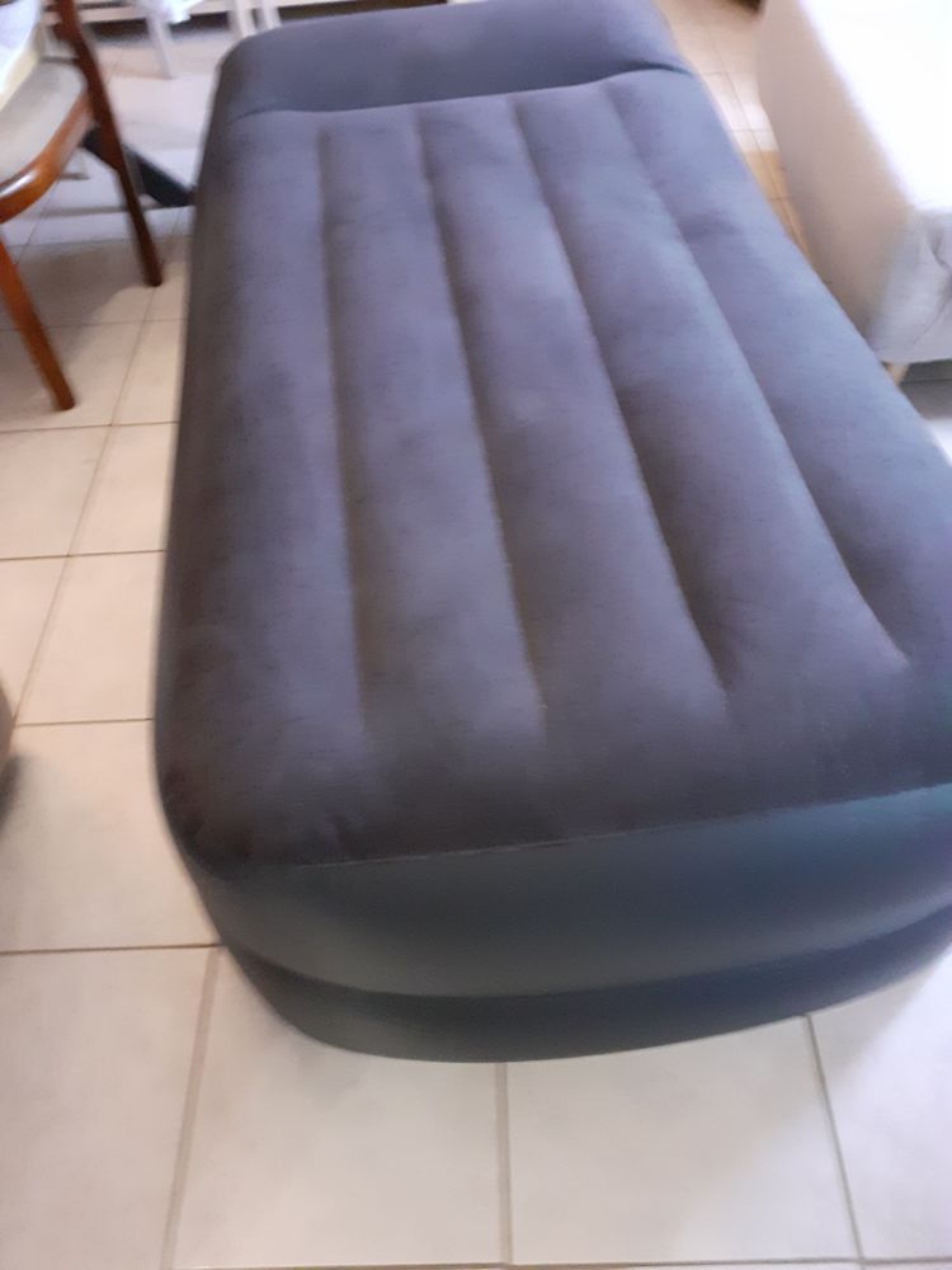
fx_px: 990
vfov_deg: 65.3
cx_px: 476
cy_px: 635
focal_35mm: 27
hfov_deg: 51.4
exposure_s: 1/20
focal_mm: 3.6
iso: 640
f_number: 1.9
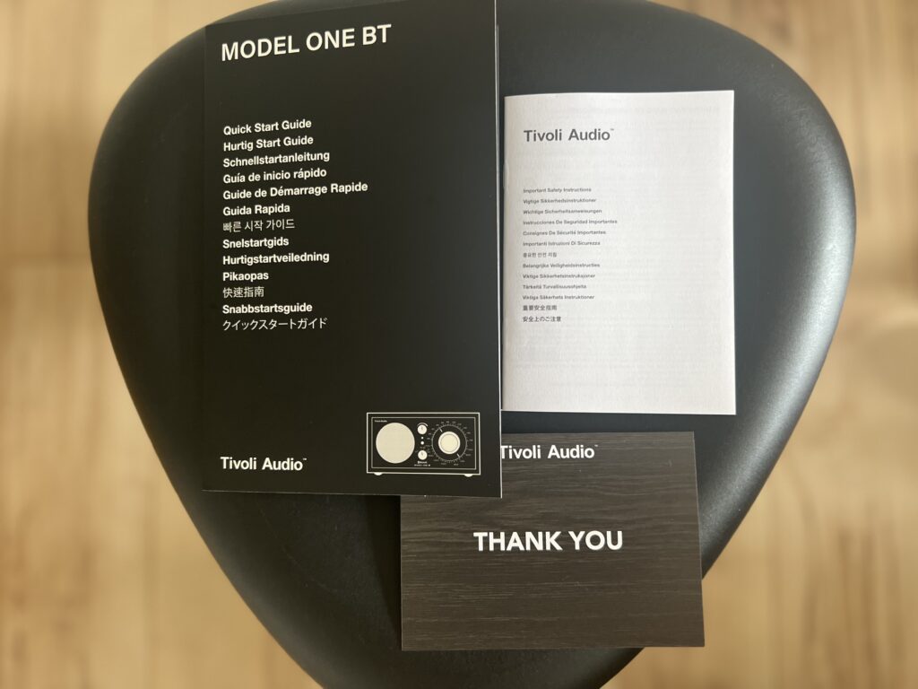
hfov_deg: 67.3
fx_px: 690
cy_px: 344
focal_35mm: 26
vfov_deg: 53.1
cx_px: 459
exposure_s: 1/60
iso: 200
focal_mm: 5.7
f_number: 1.5
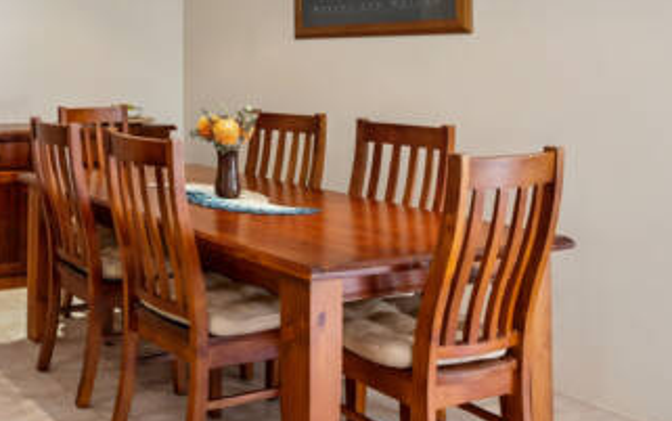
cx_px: -45
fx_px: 770
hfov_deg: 39.6
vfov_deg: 29.7
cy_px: 69
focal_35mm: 42
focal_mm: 16
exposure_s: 1/15
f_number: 8
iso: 1000
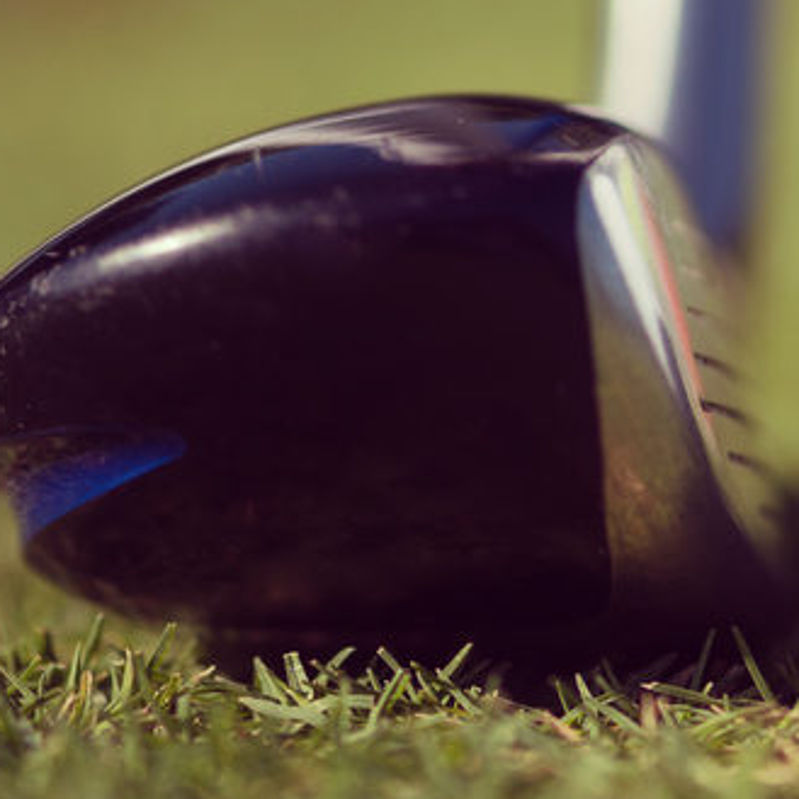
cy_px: -86
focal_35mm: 326
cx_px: 784
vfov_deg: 5.4
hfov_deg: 5.4
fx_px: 8513
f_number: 3.2
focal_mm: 105
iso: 100
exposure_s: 1/1250
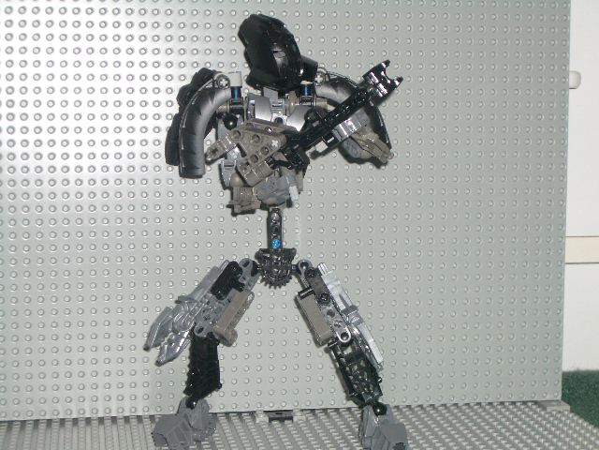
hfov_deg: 26.3
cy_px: 225
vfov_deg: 19.9
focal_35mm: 74
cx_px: 300
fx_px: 1281
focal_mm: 12.2
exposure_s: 1/60
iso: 100
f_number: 3.9
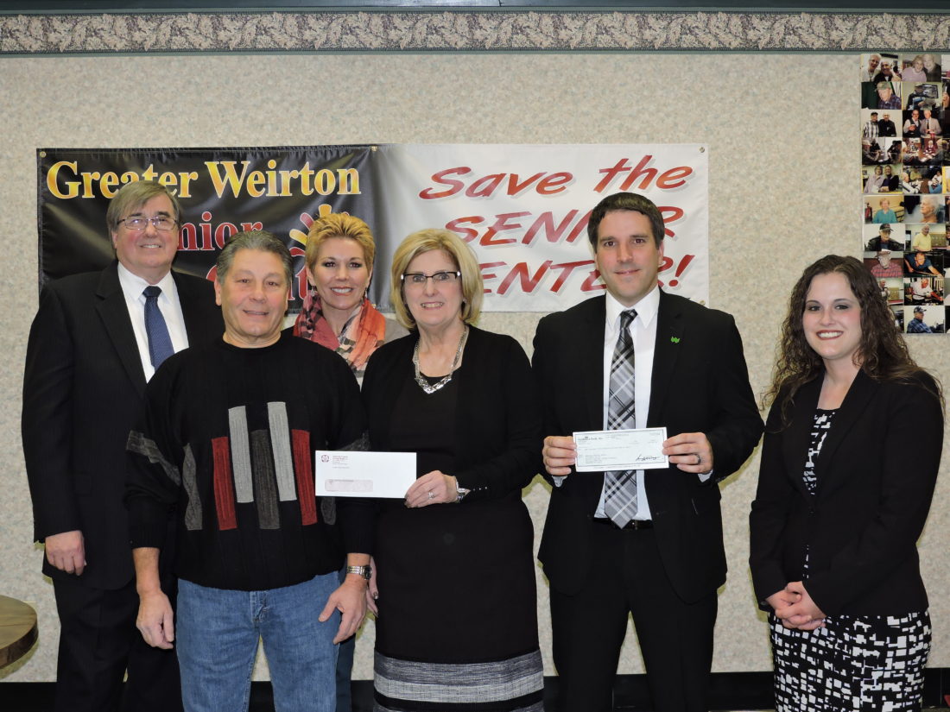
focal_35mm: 47
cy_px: 356
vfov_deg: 30.9
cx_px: 475
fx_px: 1290
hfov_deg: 40.4
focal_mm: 8.4
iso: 200
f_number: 3.5
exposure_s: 1/30
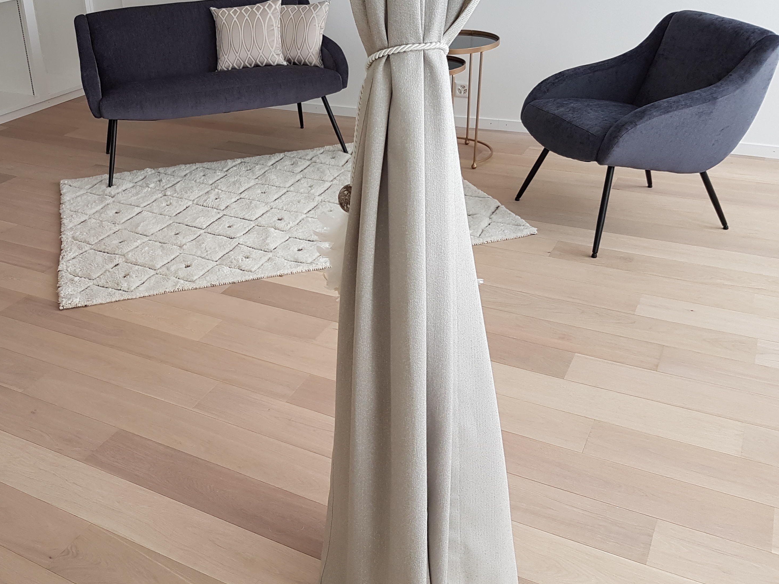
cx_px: 290
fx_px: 810
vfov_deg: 39.2
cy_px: 195
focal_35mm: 36
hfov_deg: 50.8
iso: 50
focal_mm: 4.2
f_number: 1.7
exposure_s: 1/50
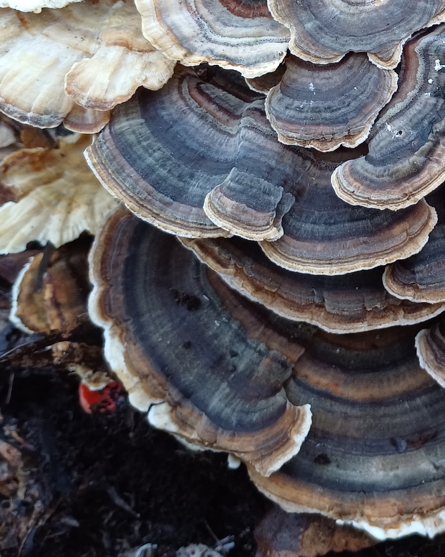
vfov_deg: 33.4
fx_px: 905
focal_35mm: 55
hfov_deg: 26.3
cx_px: 437
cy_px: 137
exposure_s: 1/50
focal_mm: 4.65
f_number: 1.8
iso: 160
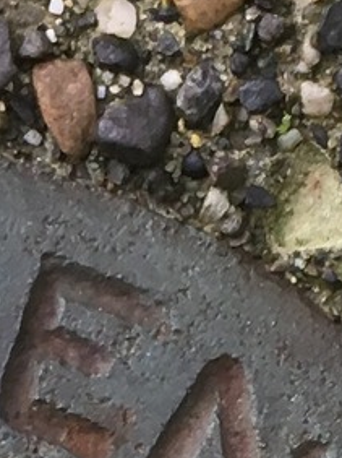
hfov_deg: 7.2
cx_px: 19
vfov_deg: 9.3
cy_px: 762
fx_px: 2718
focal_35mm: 206
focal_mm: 4.15
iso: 64
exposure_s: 1/30
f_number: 2.2
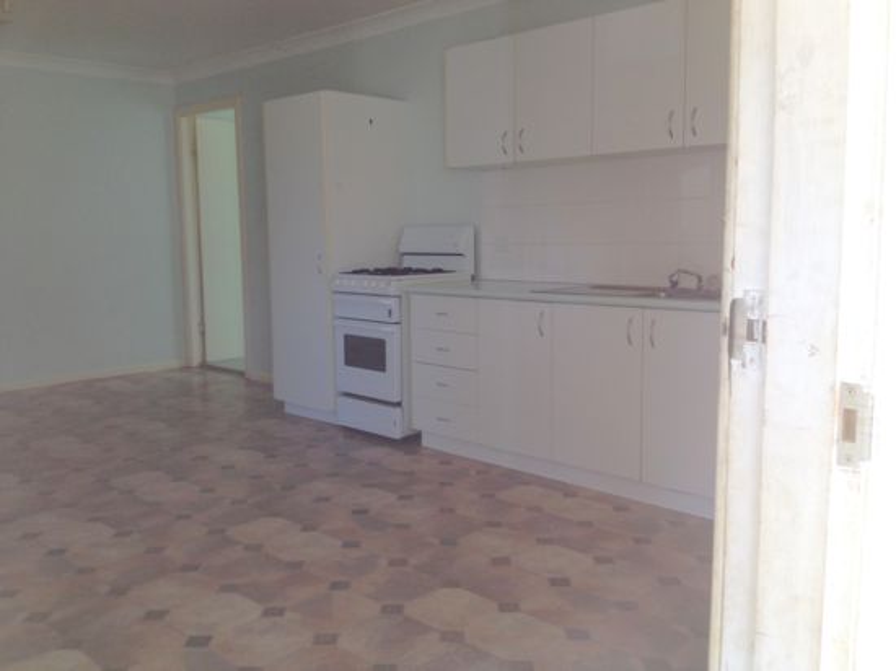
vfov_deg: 40.7
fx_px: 906
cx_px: 448
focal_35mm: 35
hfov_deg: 52.6
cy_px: 336
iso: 64
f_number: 2.4
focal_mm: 4.28
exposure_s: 1/60
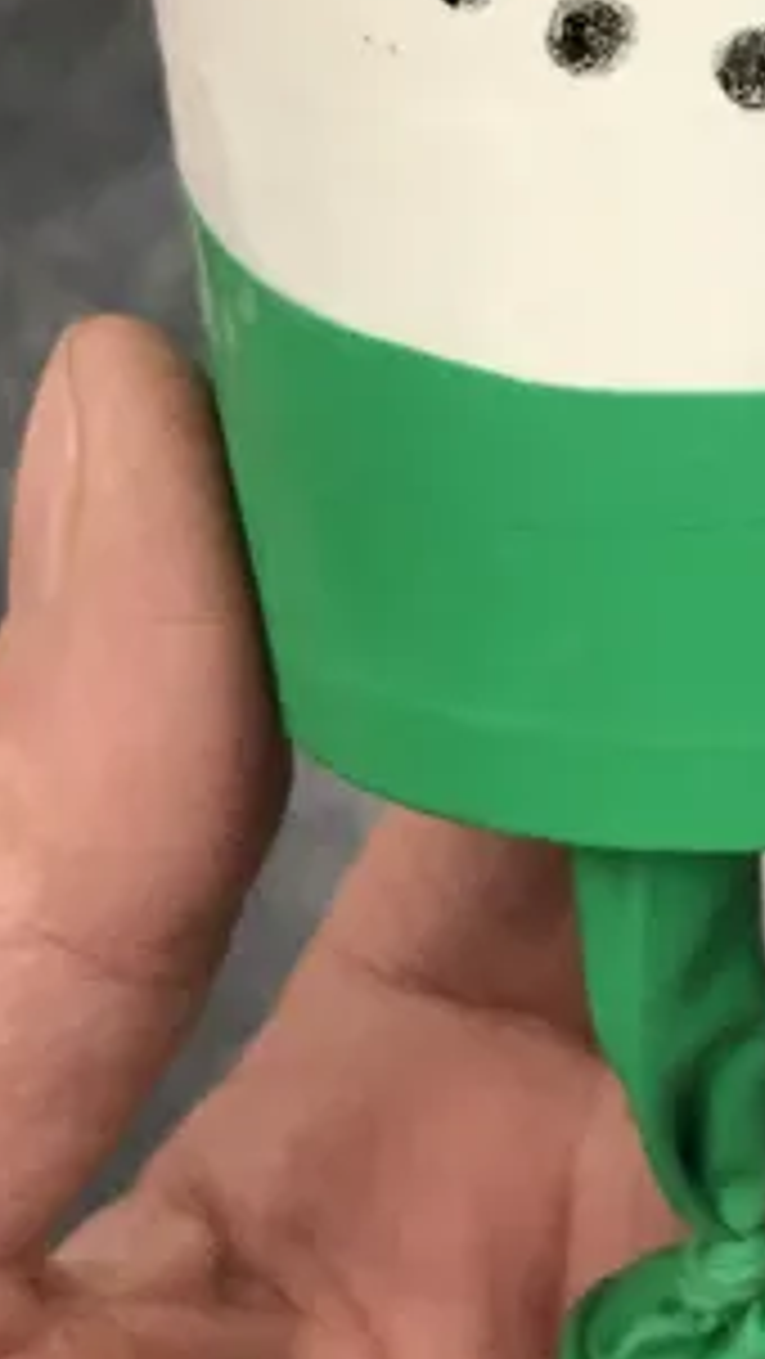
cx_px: 801
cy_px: 216
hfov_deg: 12.3
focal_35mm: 97
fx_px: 3496
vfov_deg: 21.6
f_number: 1.8
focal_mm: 3.99
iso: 32
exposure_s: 1/33
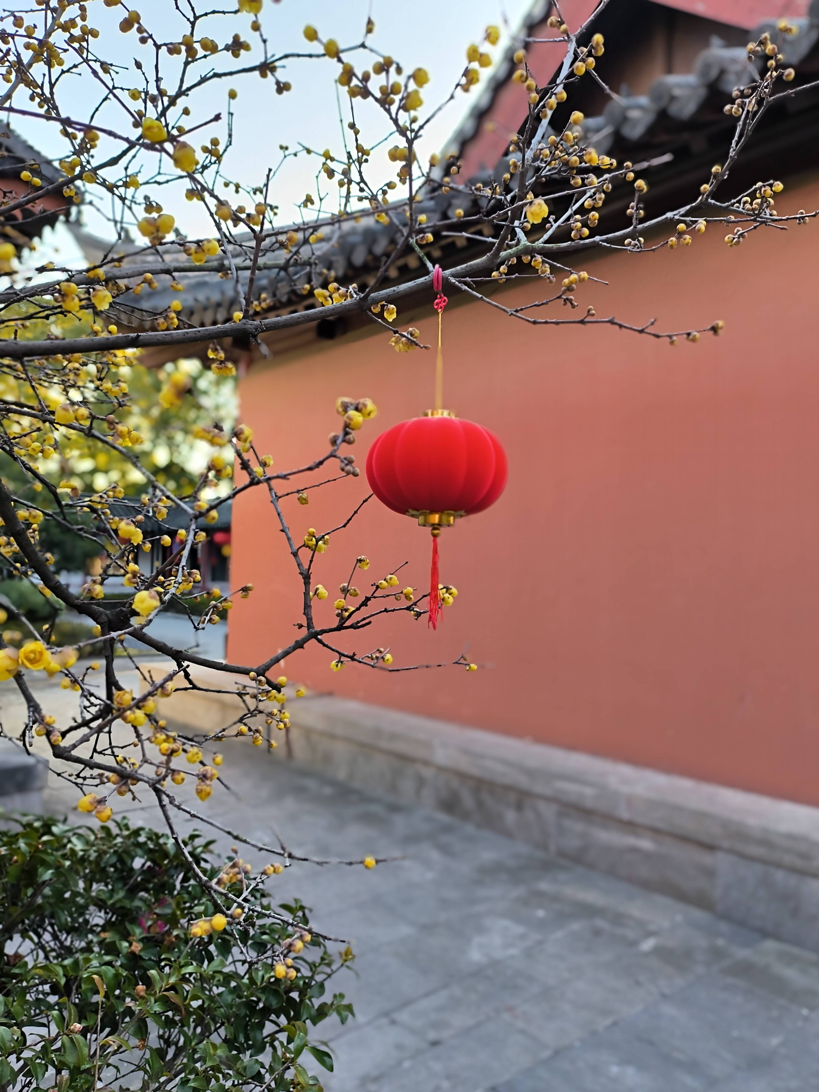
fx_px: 852
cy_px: 546
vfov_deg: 65.3
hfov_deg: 51.4
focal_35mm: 27
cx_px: 410
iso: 191
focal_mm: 5.52
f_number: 4
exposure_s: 1/99.9
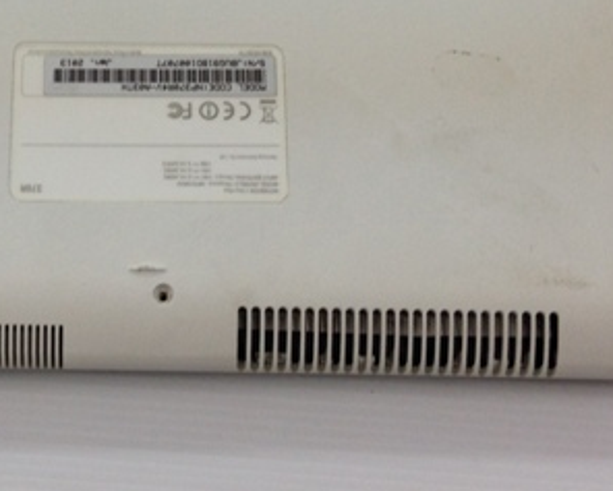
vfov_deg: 17.3
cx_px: 106
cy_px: 21
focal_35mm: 87
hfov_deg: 21.6
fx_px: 1579
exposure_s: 1/30
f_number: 2.4
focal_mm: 4.12
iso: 50
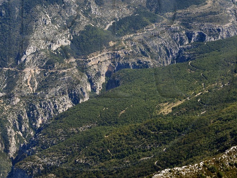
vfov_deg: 13.4
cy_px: 41
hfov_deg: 17.9
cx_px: 91
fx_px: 753
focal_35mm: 110
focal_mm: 48
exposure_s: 1/640
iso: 400
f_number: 10
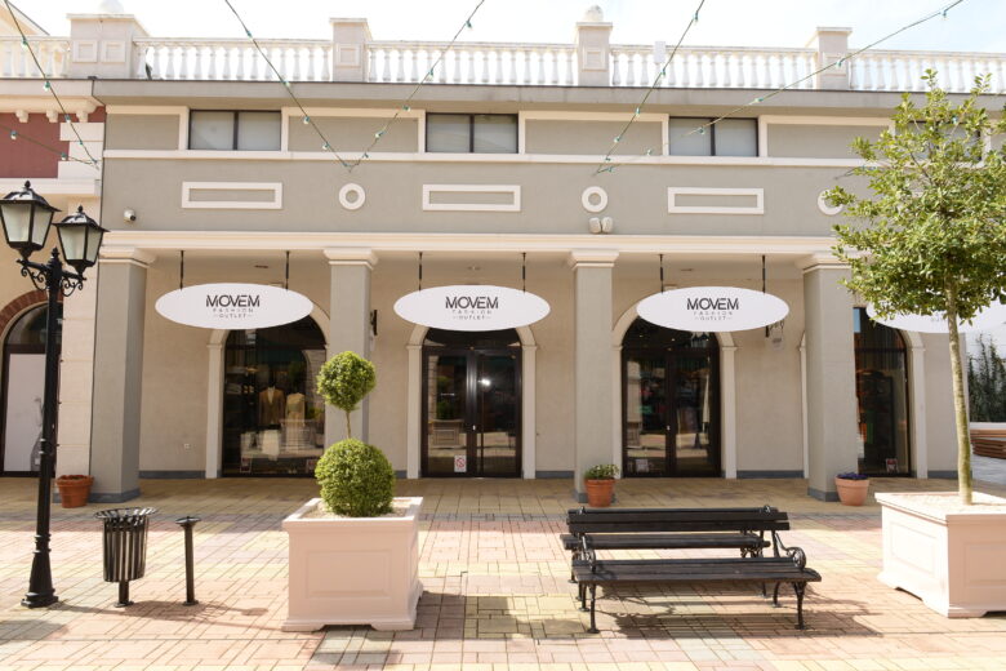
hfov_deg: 73.7
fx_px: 671
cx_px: 503
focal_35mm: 24
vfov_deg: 53.1
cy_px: 336
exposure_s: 1/320
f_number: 8
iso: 500
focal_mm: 24
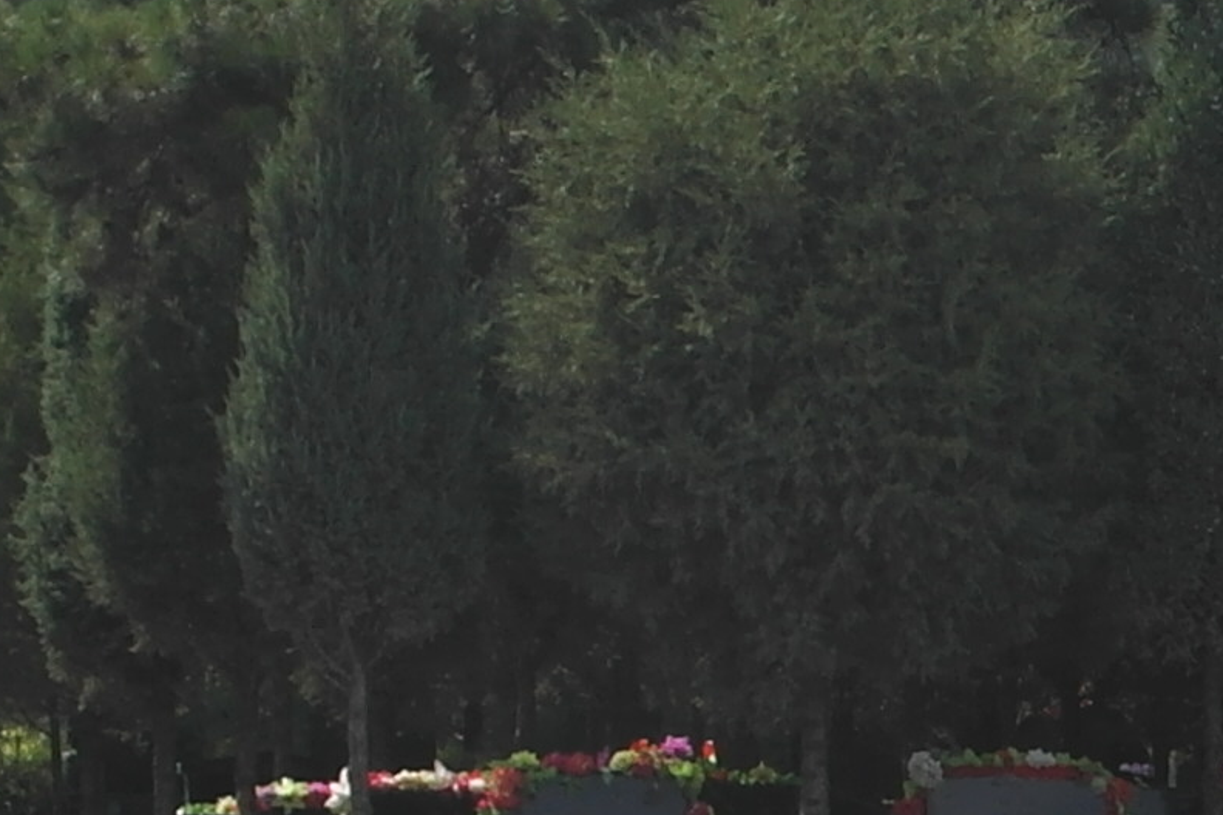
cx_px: 2474
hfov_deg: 8.5
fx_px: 7745
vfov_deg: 6.0
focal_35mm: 228
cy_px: 1261
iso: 100
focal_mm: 22
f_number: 7.1
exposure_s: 1/250
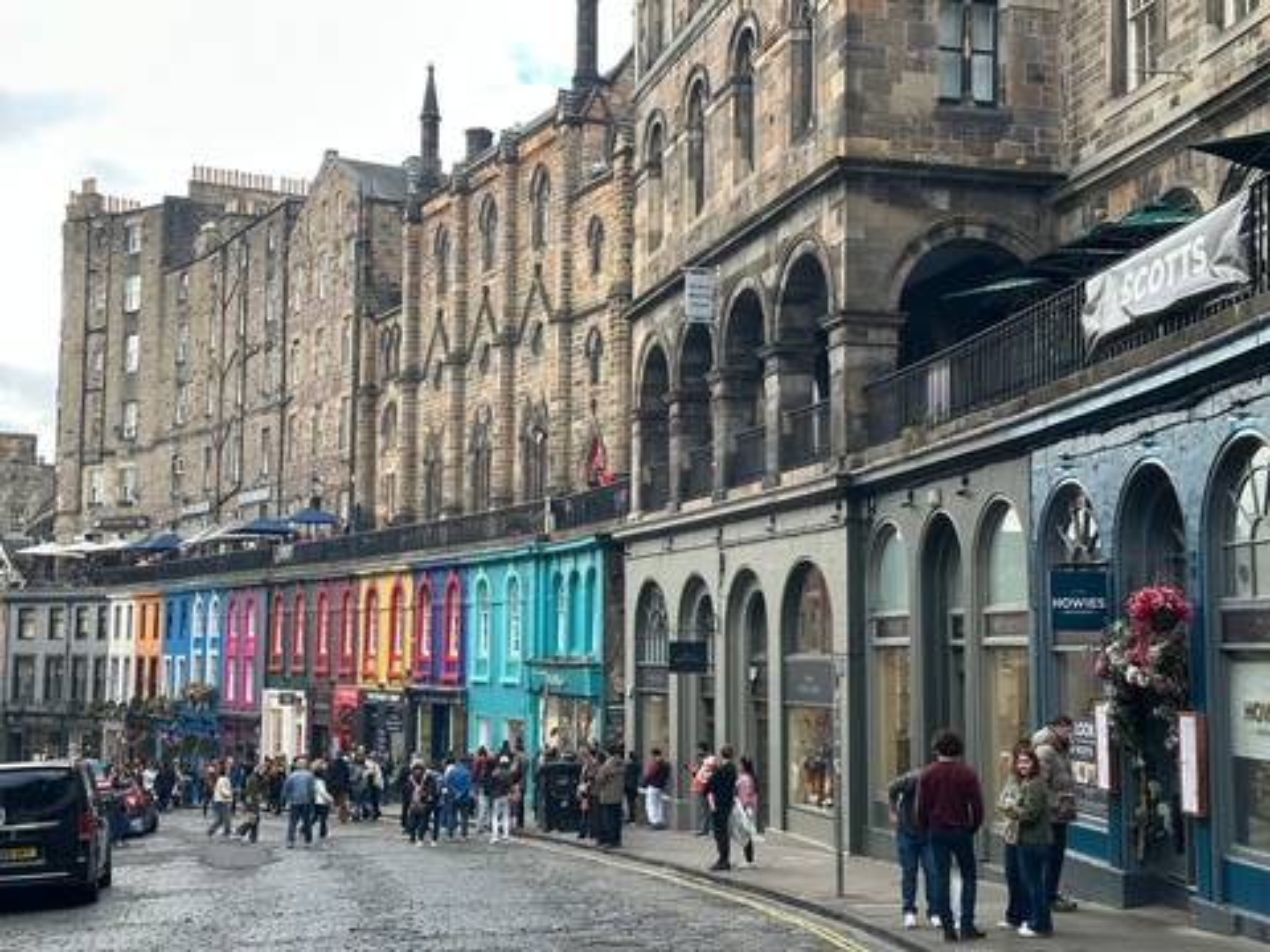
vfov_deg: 30.3
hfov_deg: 39.7
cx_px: 635
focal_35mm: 48
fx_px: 1761
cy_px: 476
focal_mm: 6.86
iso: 64
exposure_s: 1/276
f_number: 1.78
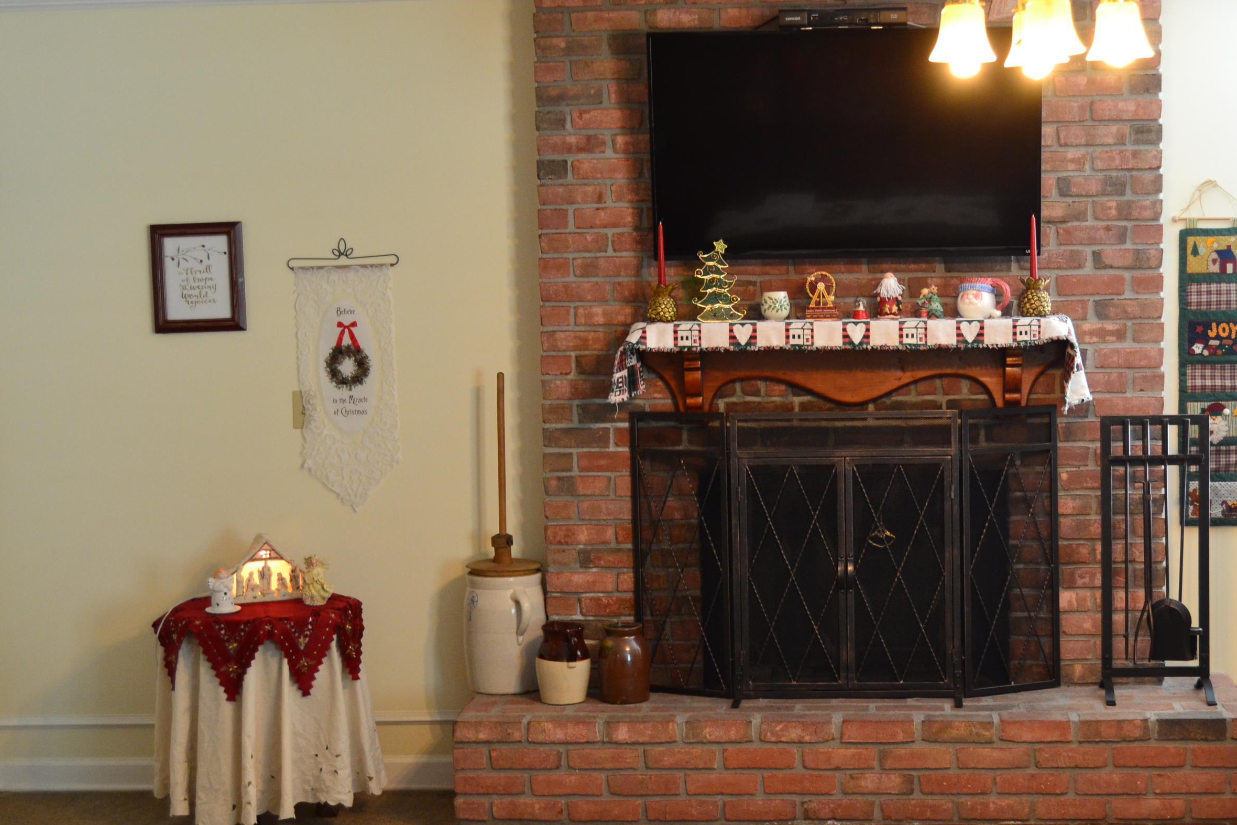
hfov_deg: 32.7
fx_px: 2096
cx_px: 780
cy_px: 370
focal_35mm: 61
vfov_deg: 22.3
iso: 800
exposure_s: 1/30
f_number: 4.5
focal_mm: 32
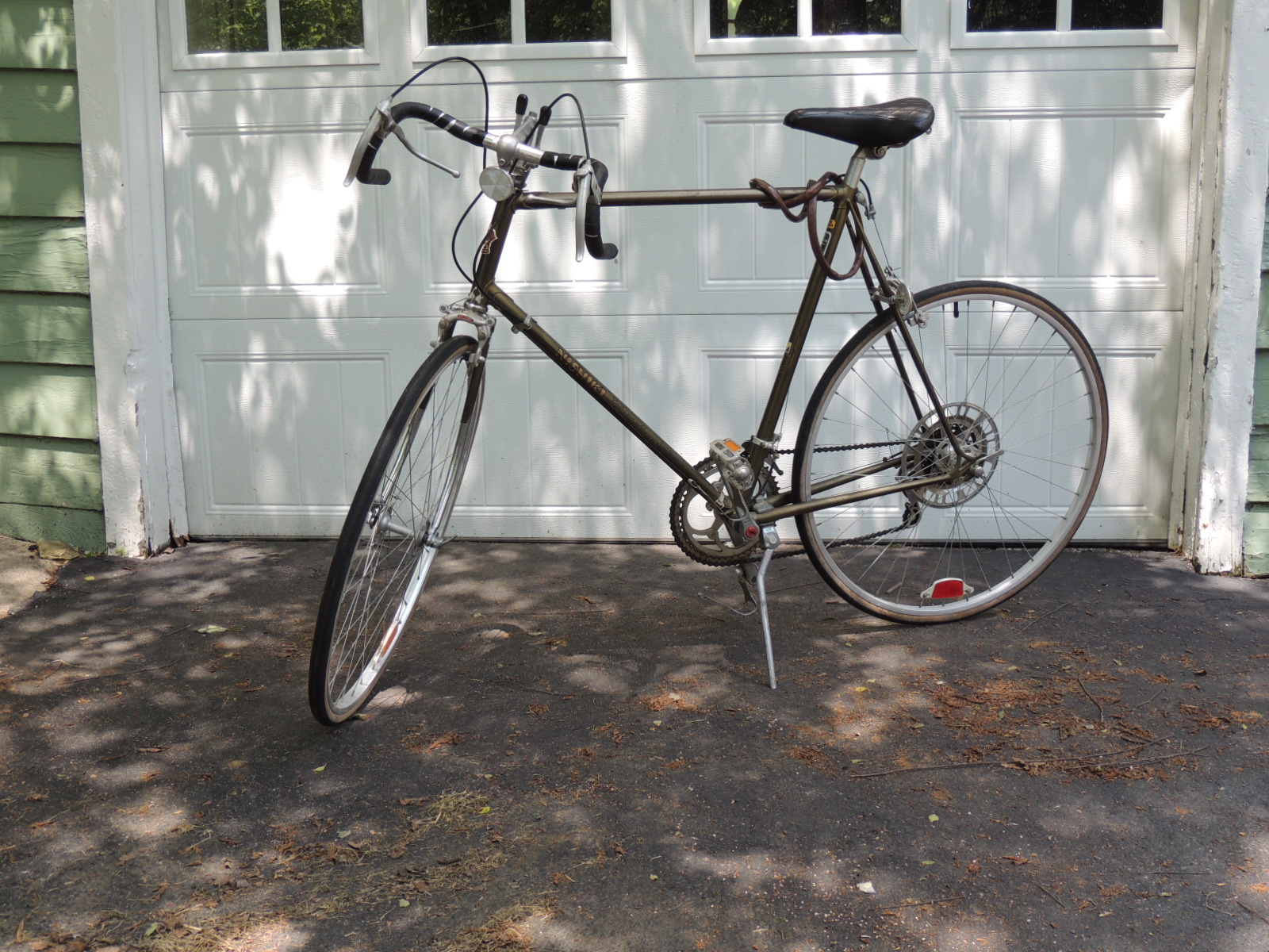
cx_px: 634
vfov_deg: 33.6
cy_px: 476
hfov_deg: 43.9
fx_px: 1576
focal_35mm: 43
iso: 100
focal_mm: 7.6
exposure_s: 1/200
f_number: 3.4
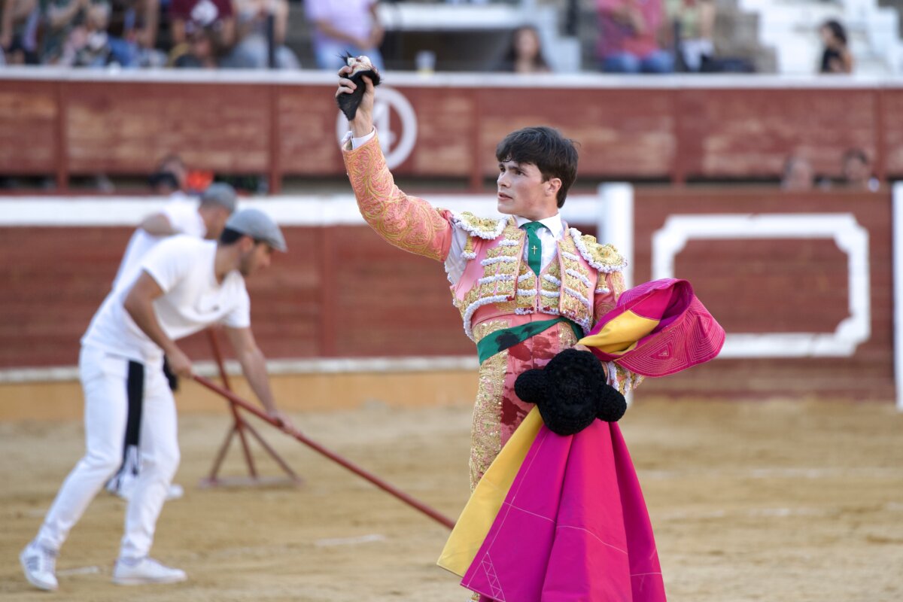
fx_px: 4515
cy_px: 301
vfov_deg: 7.6
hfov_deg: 11.4
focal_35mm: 180
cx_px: 452
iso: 400
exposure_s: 1/640
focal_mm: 180
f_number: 2.8
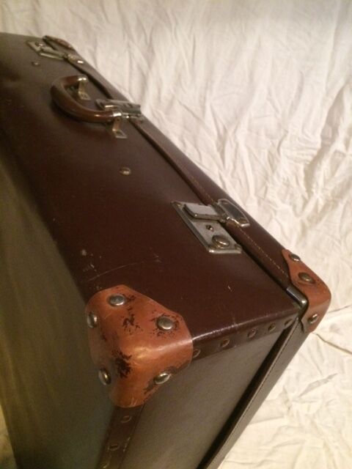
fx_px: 393
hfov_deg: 48.2
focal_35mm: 29
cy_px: 234
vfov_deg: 61.7
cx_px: 176
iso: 500
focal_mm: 4.15
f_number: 2.2
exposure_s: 1/17
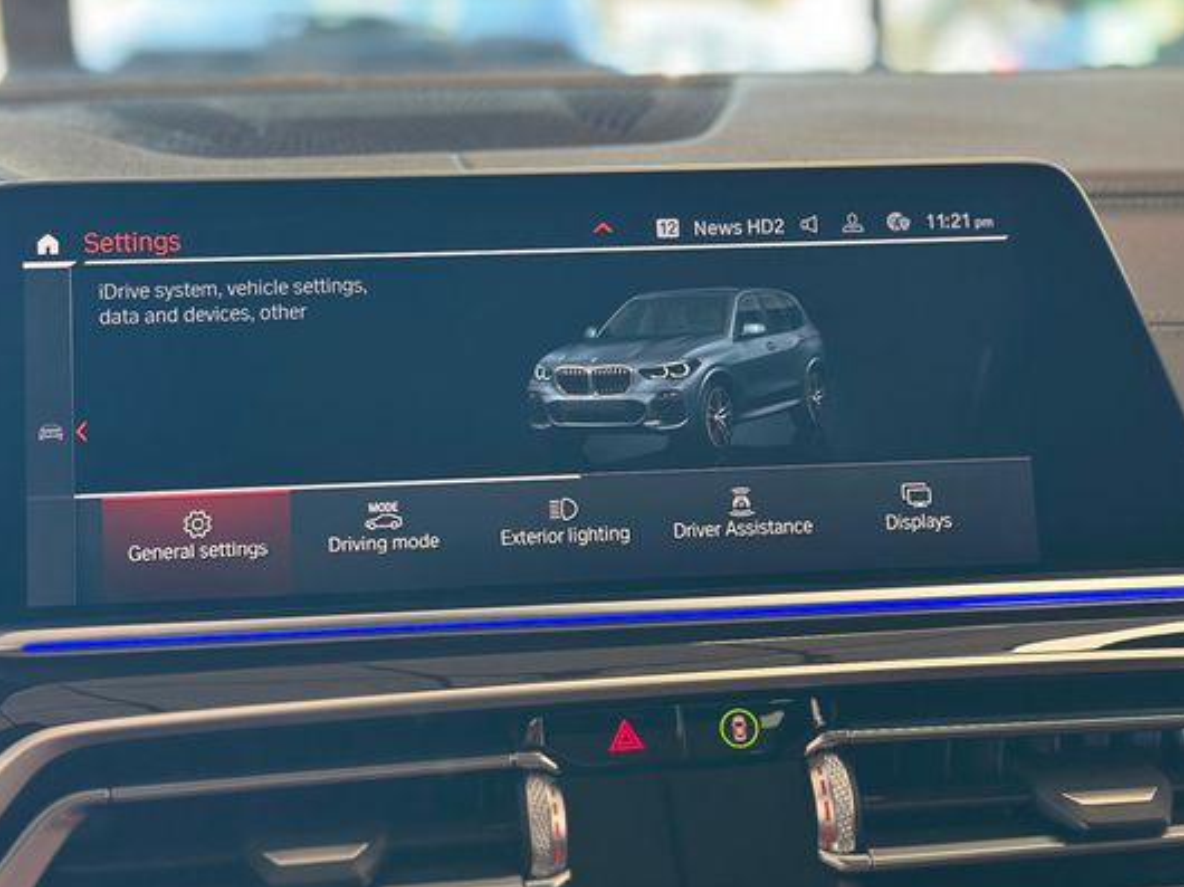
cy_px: 355
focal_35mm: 58
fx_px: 1983
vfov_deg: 25.2
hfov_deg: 33.2
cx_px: 554
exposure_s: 1/53
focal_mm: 6.86
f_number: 1.78
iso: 100
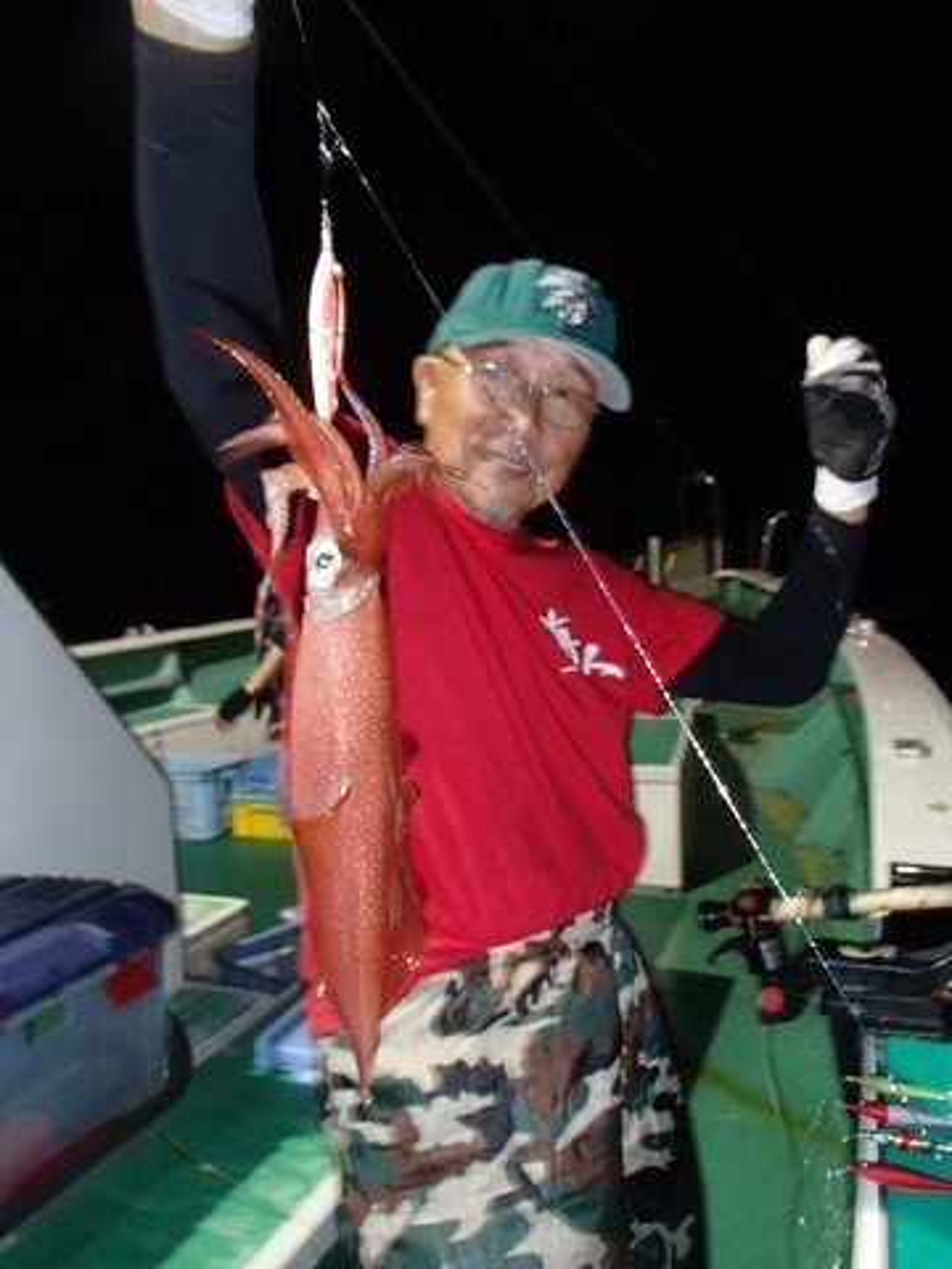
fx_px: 1027
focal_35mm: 28
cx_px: 476
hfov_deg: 49.7
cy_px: 634
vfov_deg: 63.4
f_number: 3.9
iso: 400
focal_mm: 5
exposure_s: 1/30
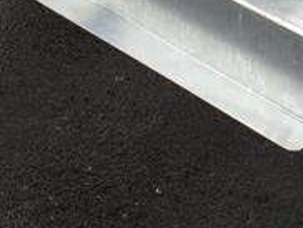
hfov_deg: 12.8
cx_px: 338
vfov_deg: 9.2
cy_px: -241
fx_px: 1323
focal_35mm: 151
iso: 25
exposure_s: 1/129
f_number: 2.2
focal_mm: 4.15
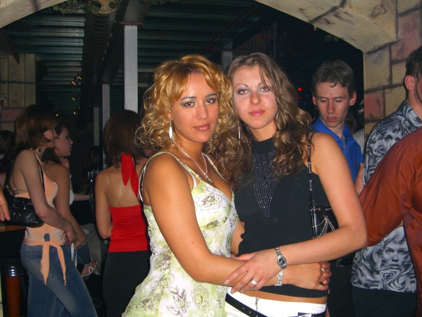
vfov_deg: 31.5
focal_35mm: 46
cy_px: 158
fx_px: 561
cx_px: 211
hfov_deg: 41.2
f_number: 3.1
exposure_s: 1/60
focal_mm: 9.5
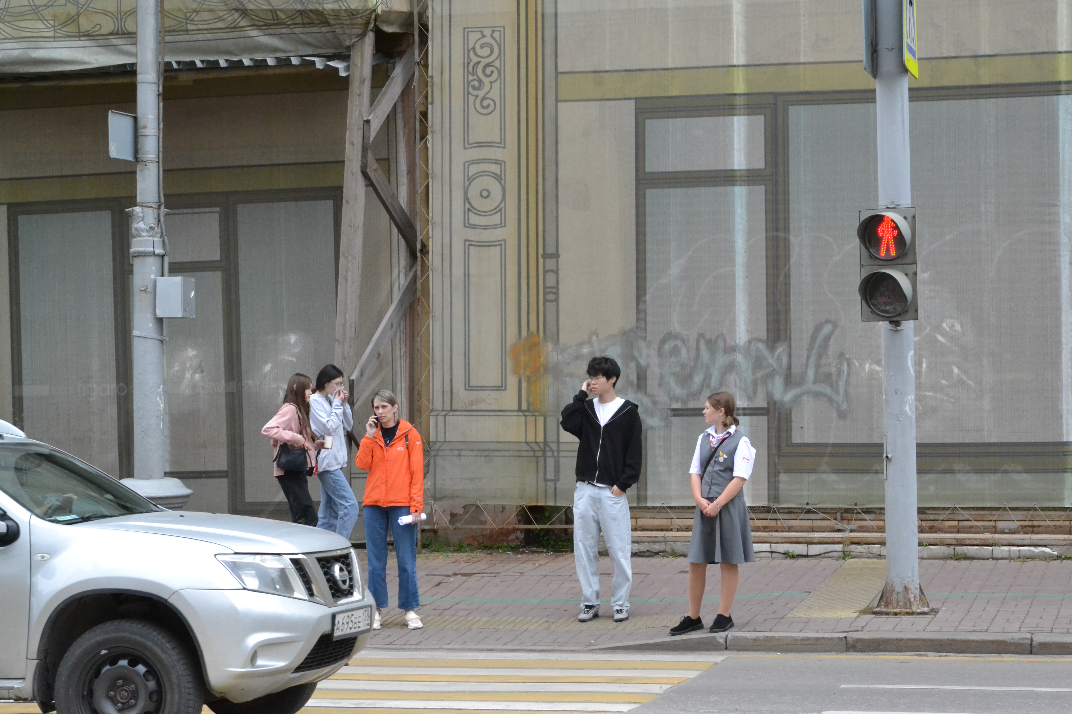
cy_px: 357
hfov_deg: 24.6
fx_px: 2456
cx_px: 536
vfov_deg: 16.6
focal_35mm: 82
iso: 3200
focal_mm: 55
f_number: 14
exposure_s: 1/1250
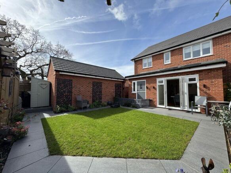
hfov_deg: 102.1
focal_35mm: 14
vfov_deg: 85.7
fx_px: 93
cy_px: 86
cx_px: 116
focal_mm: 2.22
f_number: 2.2
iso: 40
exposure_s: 1/1178
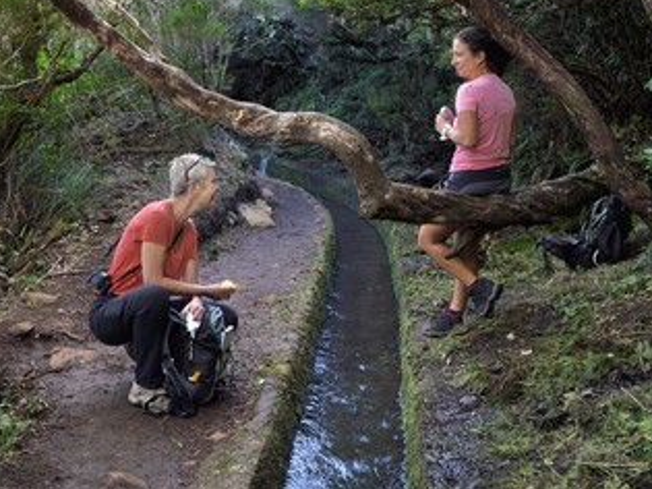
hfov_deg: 35.5
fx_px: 1017
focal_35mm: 54
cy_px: 201
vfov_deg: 27.0
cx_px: 297
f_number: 7.1
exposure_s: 1/10
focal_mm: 42
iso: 400
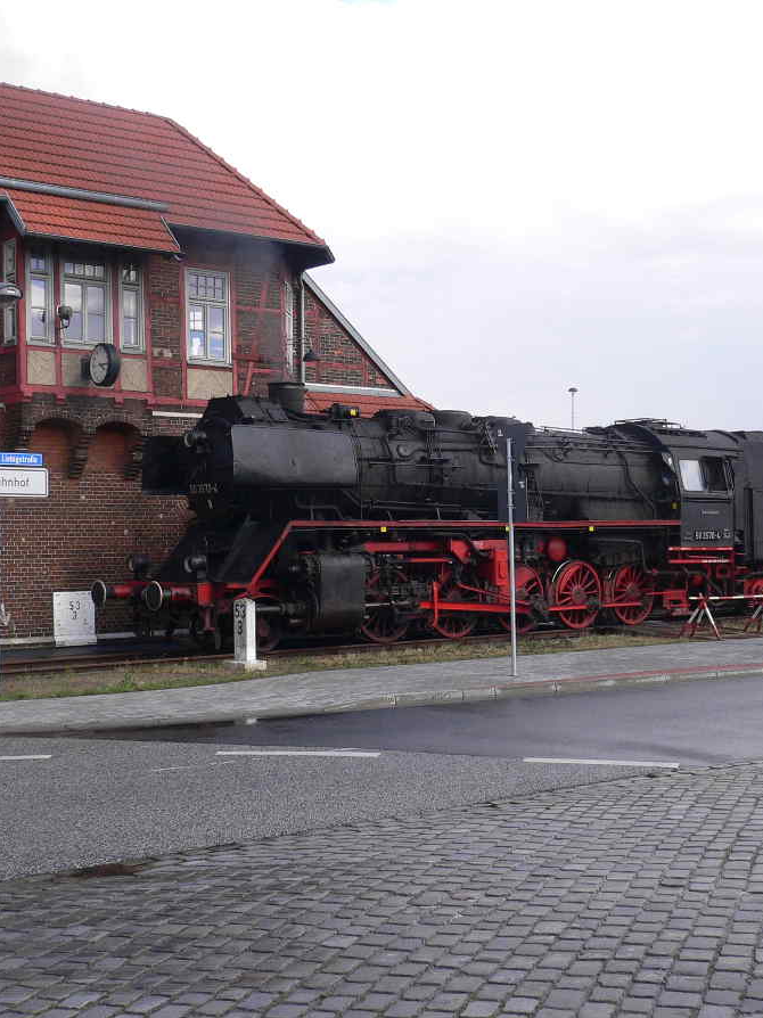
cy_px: 511
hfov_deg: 30.8
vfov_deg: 40.4
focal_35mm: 47
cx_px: 443
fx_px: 1382
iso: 100
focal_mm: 5.8
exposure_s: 1/200
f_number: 5.6
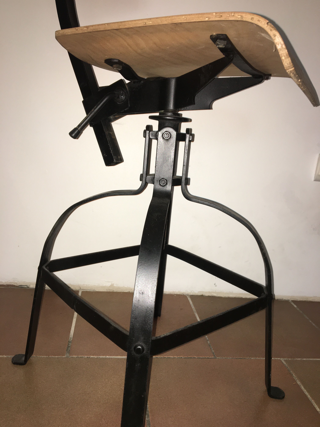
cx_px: 160
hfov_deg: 48.2
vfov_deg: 61.7
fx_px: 357
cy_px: 214
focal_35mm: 29
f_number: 2.2
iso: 50
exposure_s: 1/17
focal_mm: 4.15
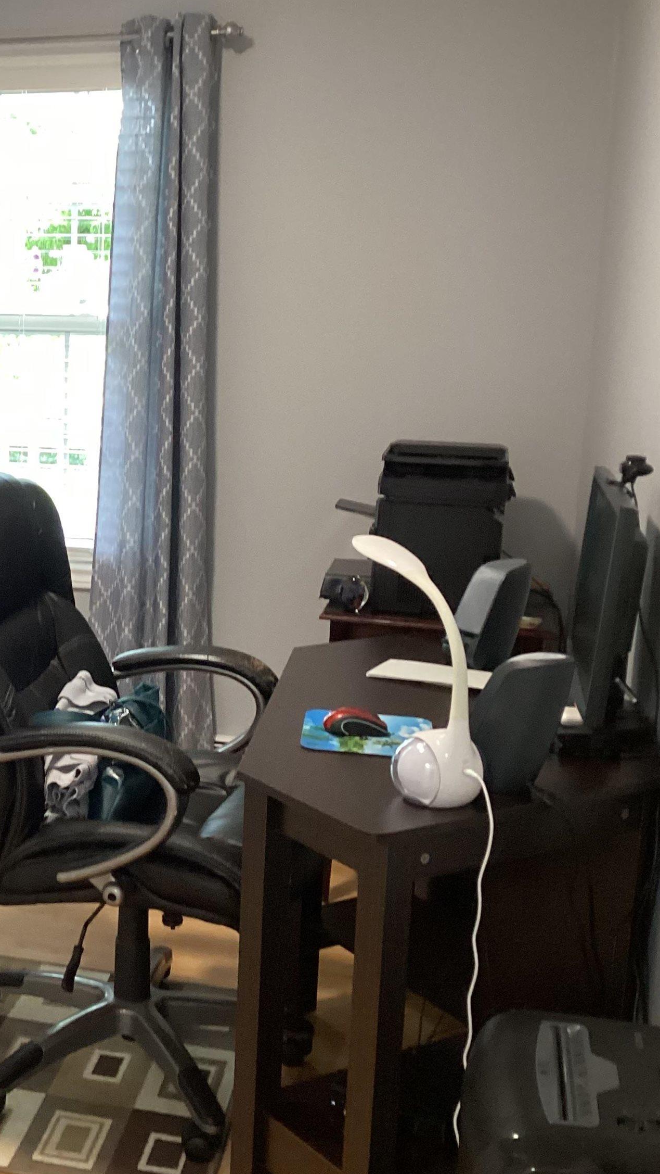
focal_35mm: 46
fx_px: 1431
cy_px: 580
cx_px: 5
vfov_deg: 44.6
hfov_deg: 24.8
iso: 320
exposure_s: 1/40
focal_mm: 3.3
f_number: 2.4
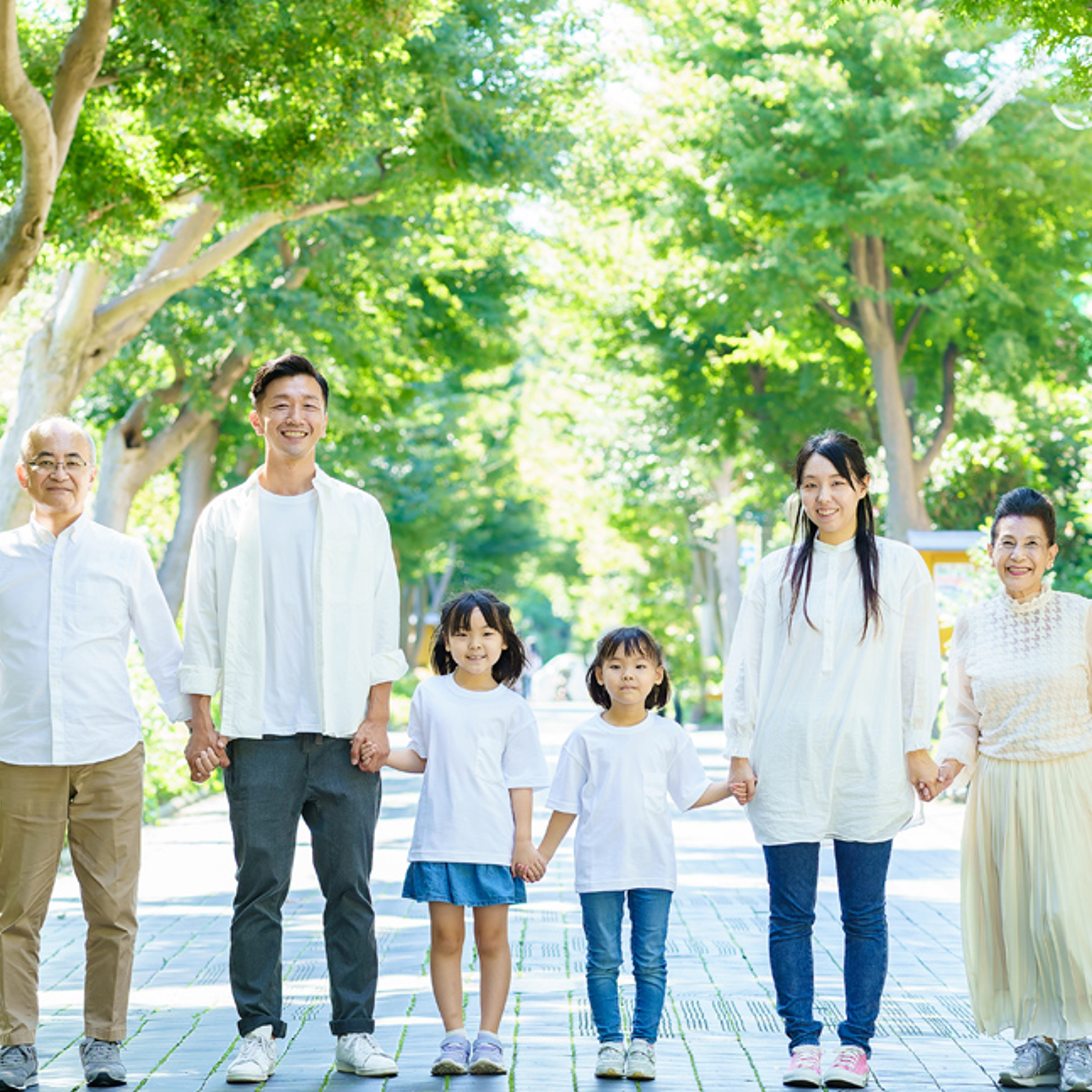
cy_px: 590
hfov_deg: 12.2
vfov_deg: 12.2
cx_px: 581
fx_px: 5104
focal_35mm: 143
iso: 400
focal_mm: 85
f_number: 3.2
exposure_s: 1/320
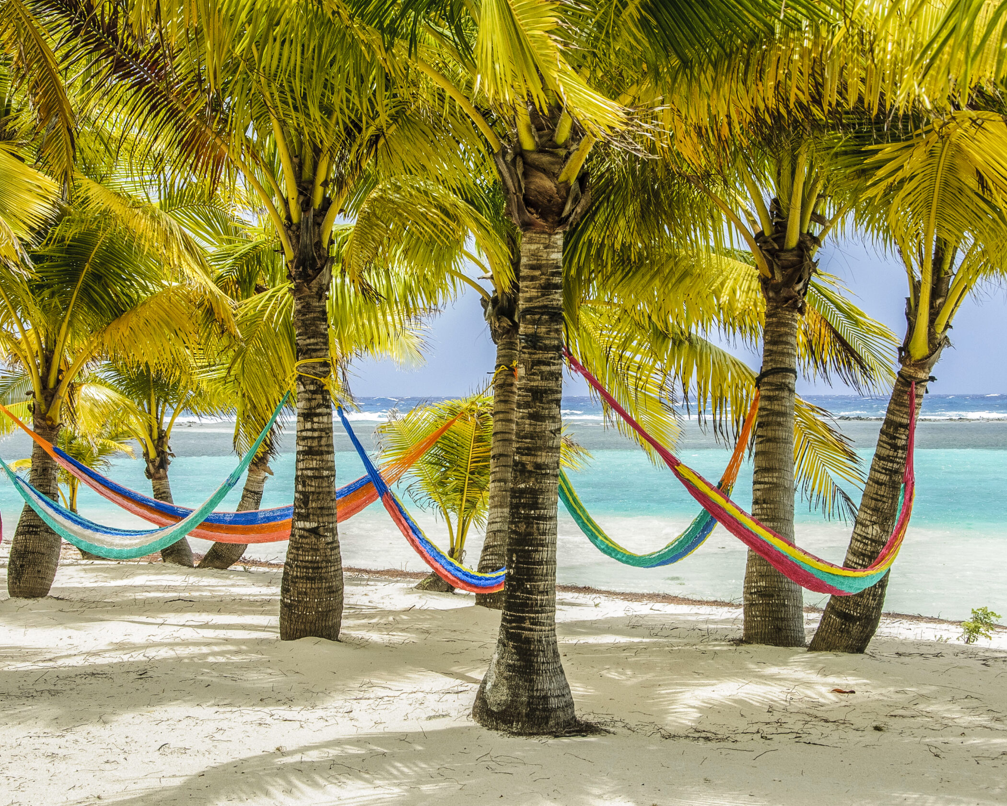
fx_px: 2146
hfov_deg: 26.4
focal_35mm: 72
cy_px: 406
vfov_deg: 21.3
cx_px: 537
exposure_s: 1/400
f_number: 10
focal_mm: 42
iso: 250
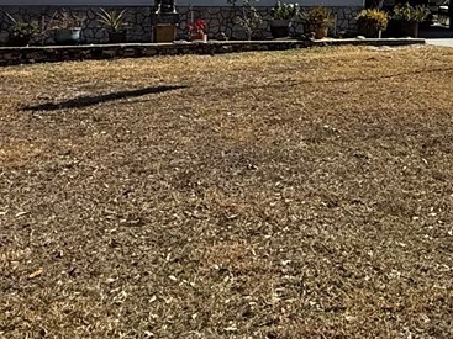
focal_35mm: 61
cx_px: 463
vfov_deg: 22.1
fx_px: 798
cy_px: -71
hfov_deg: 29.4
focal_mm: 2.22
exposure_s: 1/2717
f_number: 2.2
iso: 50
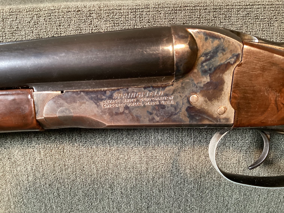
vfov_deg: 45.4
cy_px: 106
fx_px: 254
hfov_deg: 58.3
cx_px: 142
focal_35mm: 31
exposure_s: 1/25
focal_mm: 3.3
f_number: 2.4
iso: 400
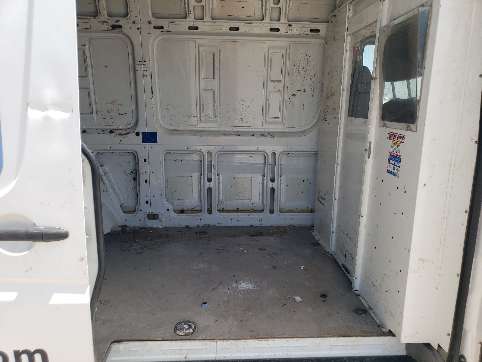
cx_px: 241
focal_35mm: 26
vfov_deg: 53.1
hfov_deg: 67.3
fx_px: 362
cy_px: 181
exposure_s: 1/1429
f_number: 1.5
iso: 50
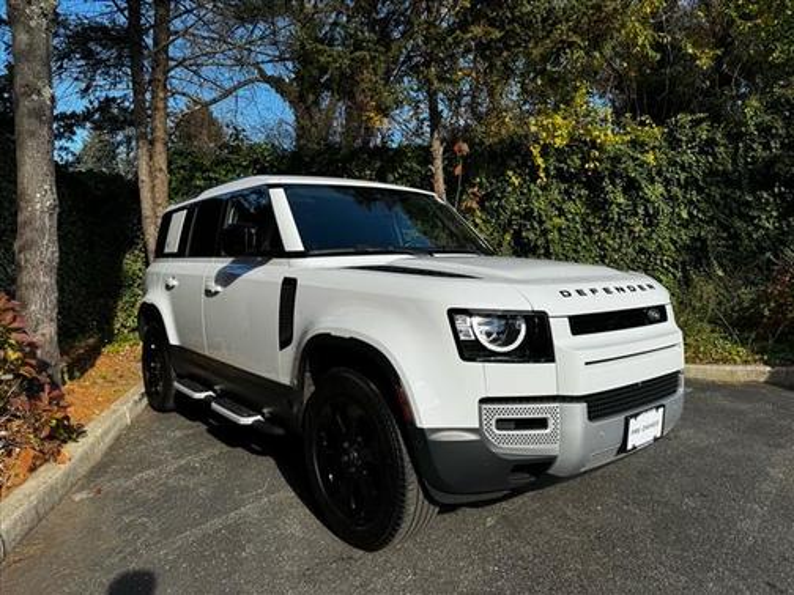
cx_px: 397
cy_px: 298
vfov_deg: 56.8
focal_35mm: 24
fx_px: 550
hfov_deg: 71.6
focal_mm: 6.76
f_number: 1.78
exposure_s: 1/2105
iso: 80
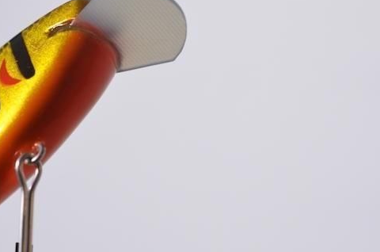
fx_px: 1053
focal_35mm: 100
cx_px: 109
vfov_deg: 13.6
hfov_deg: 20.3
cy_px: 71
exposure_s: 1/125
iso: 800
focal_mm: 40
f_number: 5.6
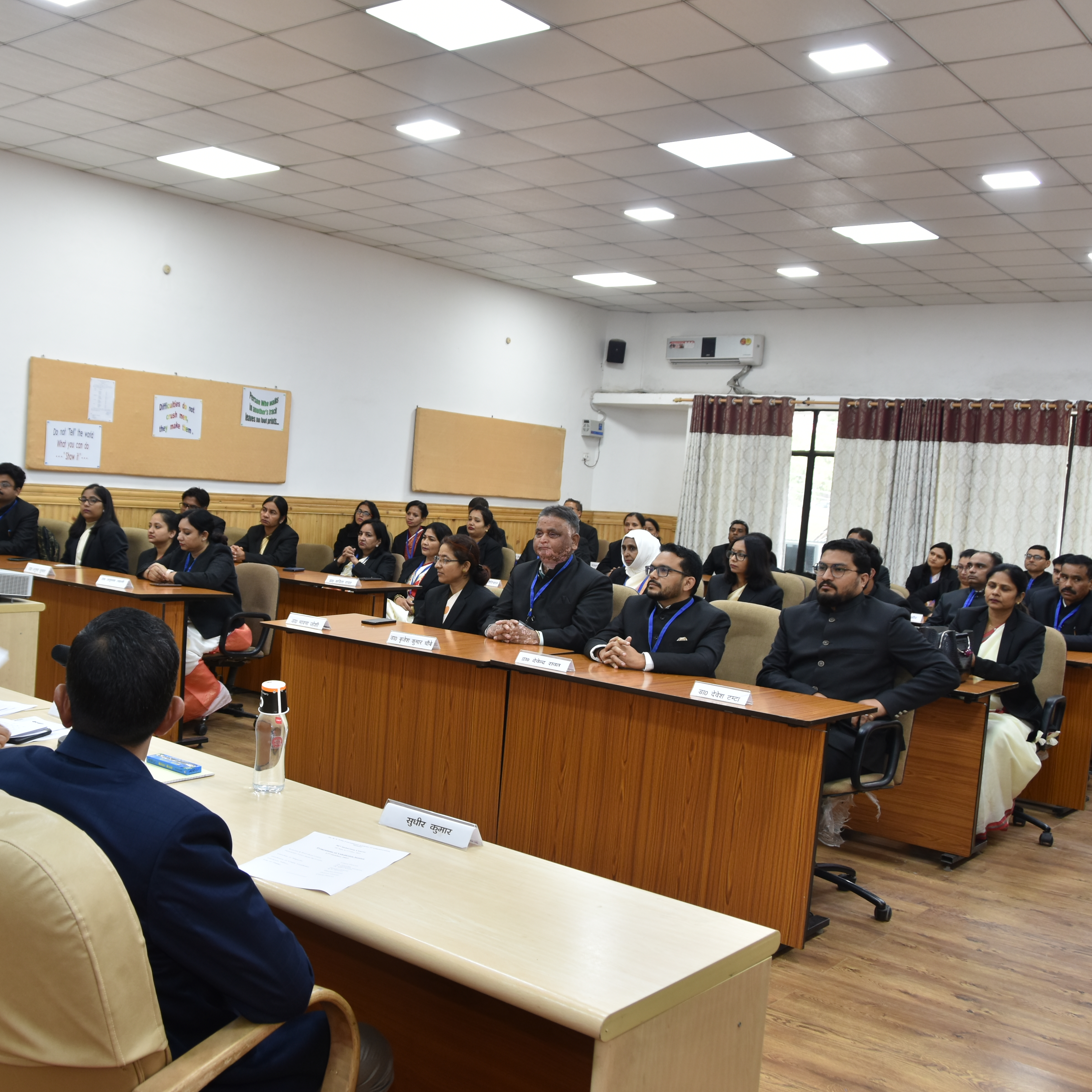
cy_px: 538
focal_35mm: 35
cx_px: 383
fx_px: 1249
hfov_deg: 46.6
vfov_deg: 47.2
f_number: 5
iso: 250
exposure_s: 1/20
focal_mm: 18
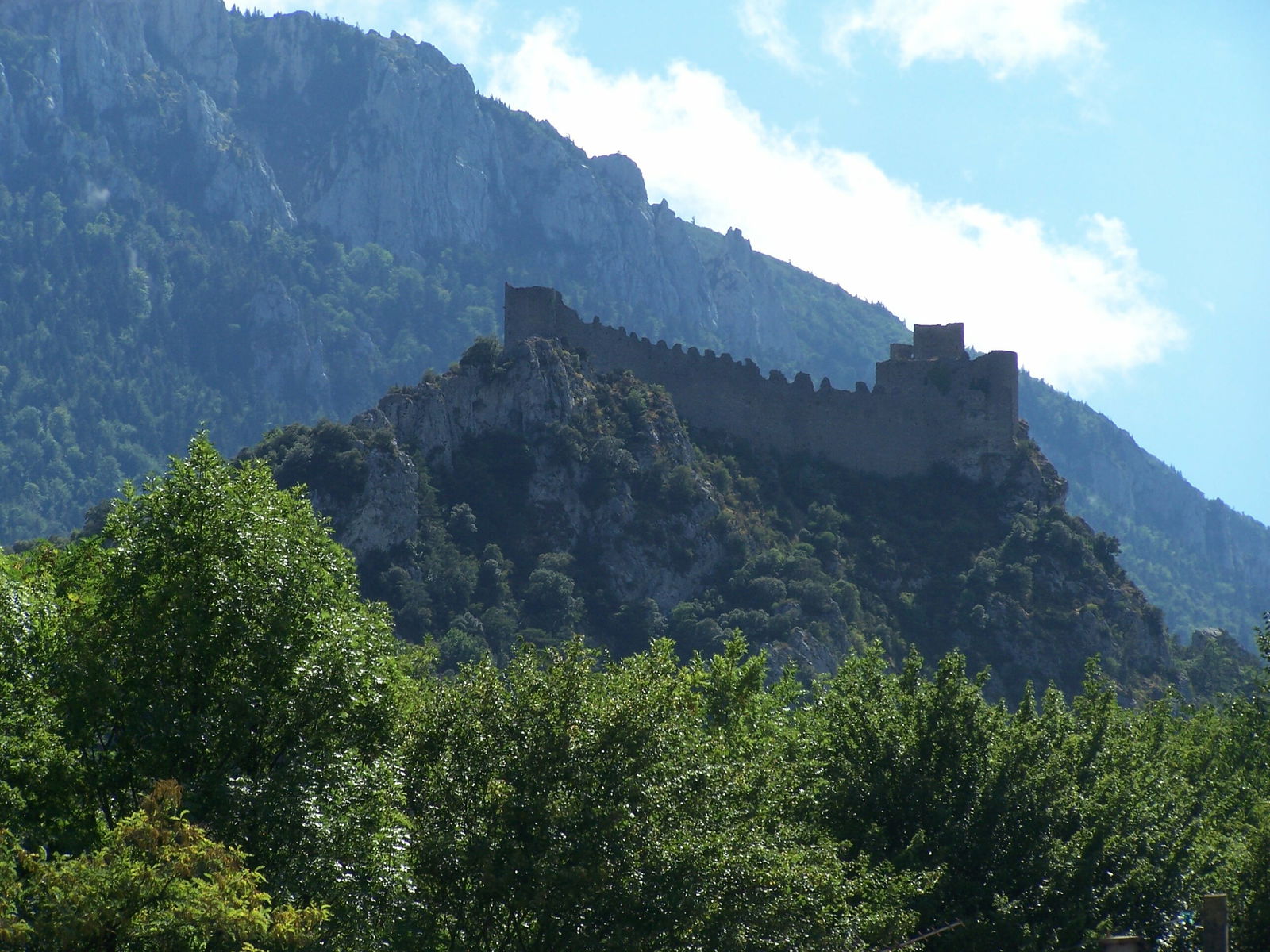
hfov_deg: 9.5
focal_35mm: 209
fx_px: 7668
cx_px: 635
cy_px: 476
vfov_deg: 7.1
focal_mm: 34.6
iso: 80
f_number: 4.5
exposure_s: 1/750
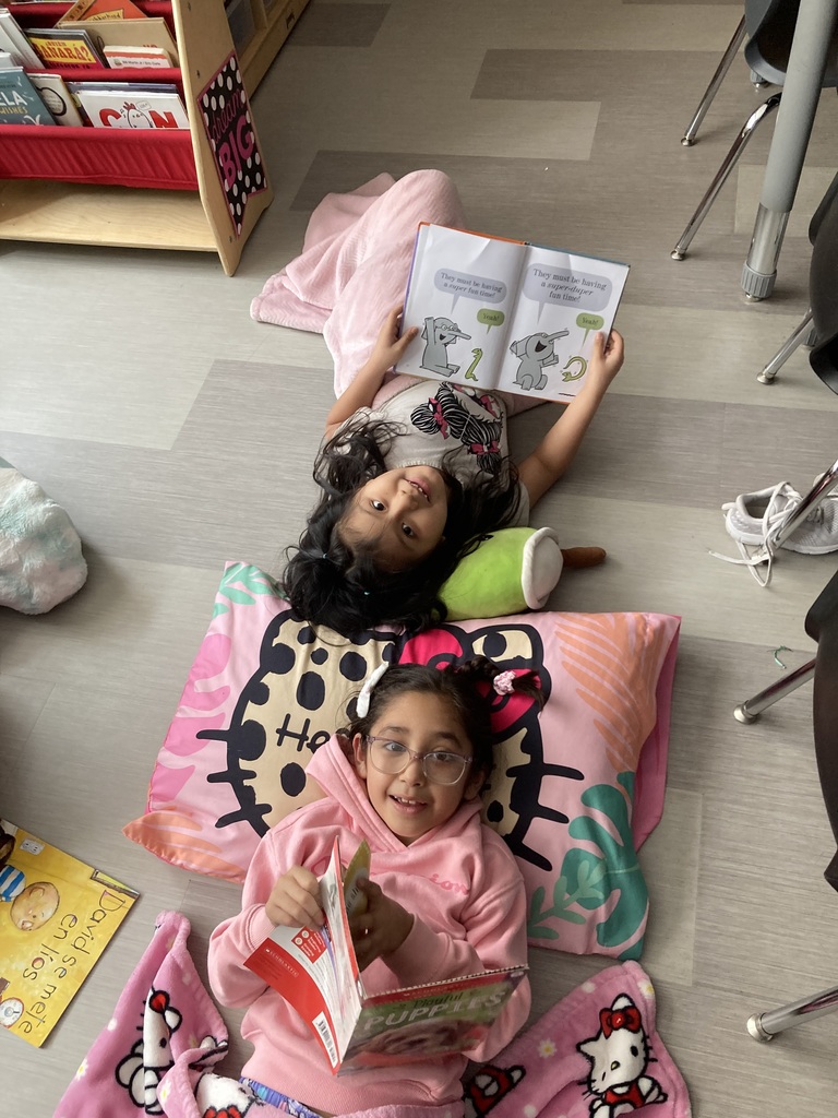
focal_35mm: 28
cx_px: 419
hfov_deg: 49.7
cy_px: 559
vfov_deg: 63.4
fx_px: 904
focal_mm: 3.99
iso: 160
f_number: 1.8
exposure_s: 1/60
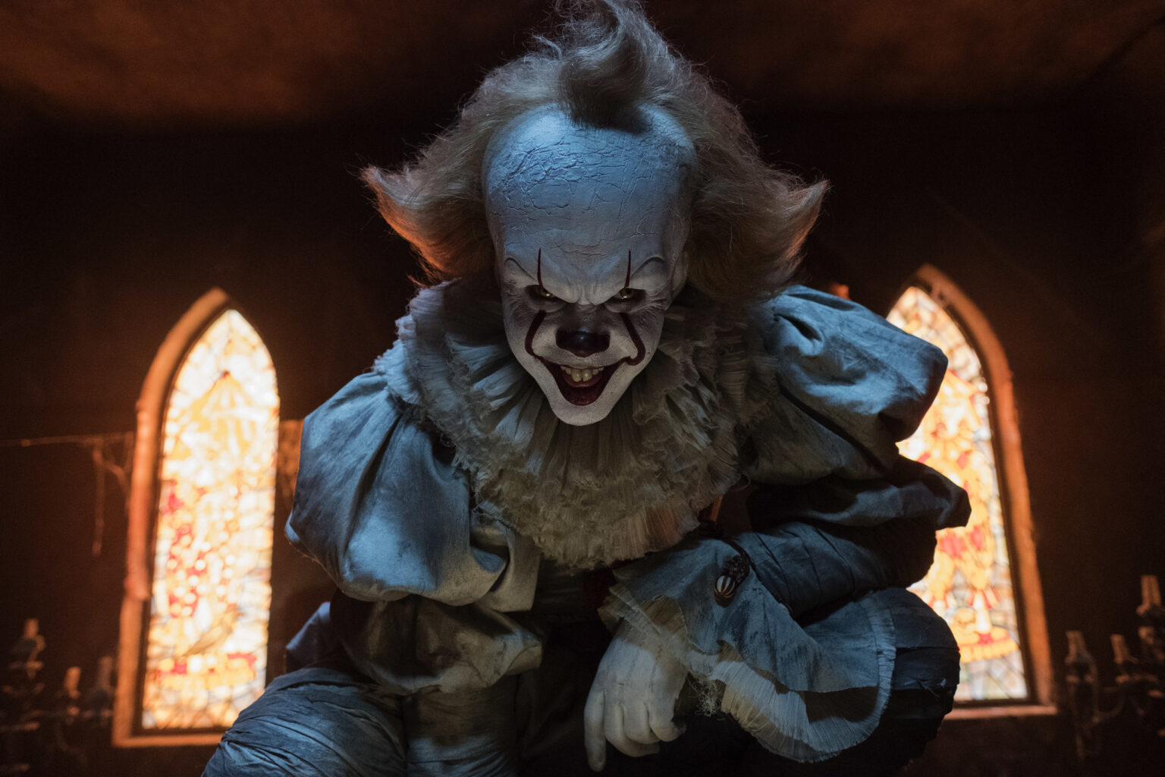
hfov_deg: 73.7
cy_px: 388
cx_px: 582
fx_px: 777
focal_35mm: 24
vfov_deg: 53.1
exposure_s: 1/125
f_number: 2.2
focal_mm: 16
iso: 3200
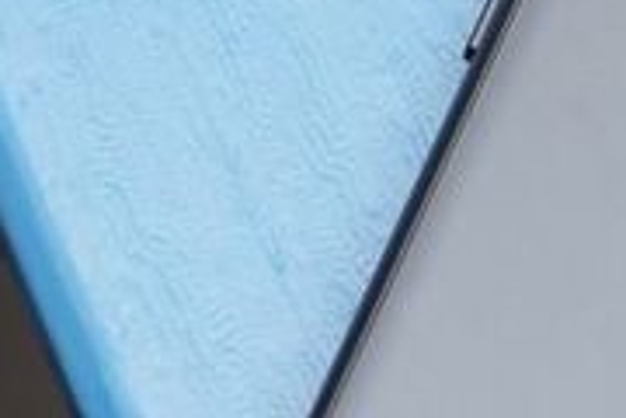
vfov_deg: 4.7
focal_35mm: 293
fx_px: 5095
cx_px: 828
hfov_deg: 7.0
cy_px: -24
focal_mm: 55
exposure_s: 1/160
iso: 400
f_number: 4
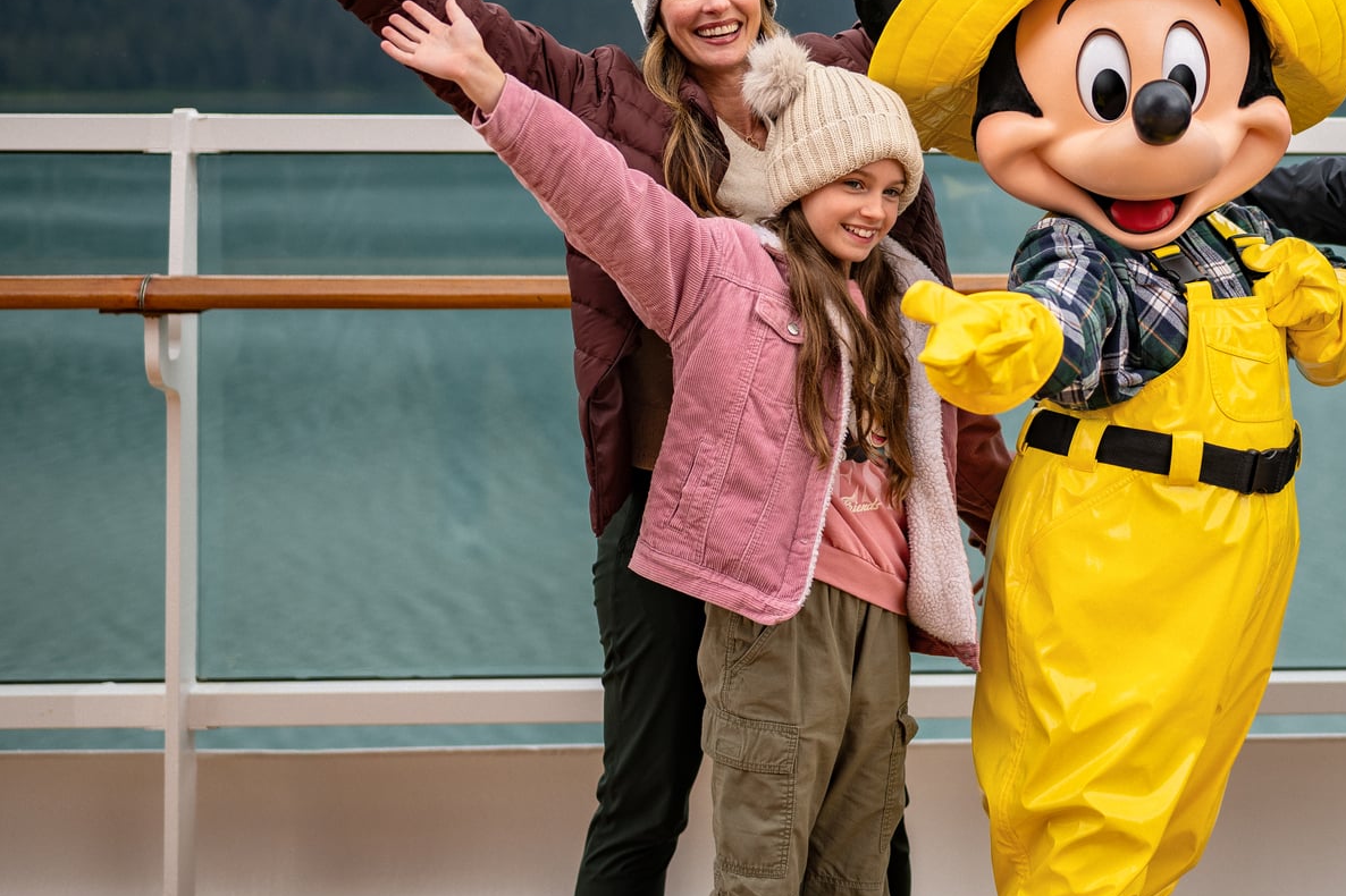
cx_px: 1147
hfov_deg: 27.3
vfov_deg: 18.6
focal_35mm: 72
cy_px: 108
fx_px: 2691
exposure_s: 1/2000
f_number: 1.2
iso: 160
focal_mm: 35
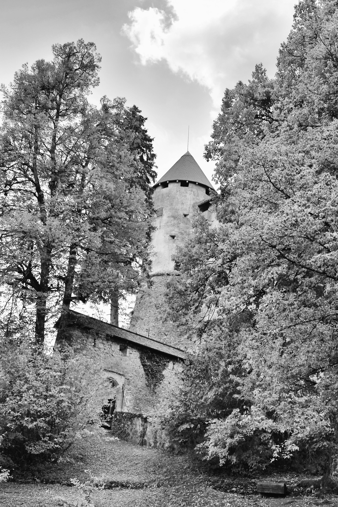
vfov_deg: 46.4
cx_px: 169
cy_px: 254
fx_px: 591
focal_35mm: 42
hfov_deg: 31.9
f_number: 6.3
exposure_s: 1/80
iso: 100
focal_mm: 28
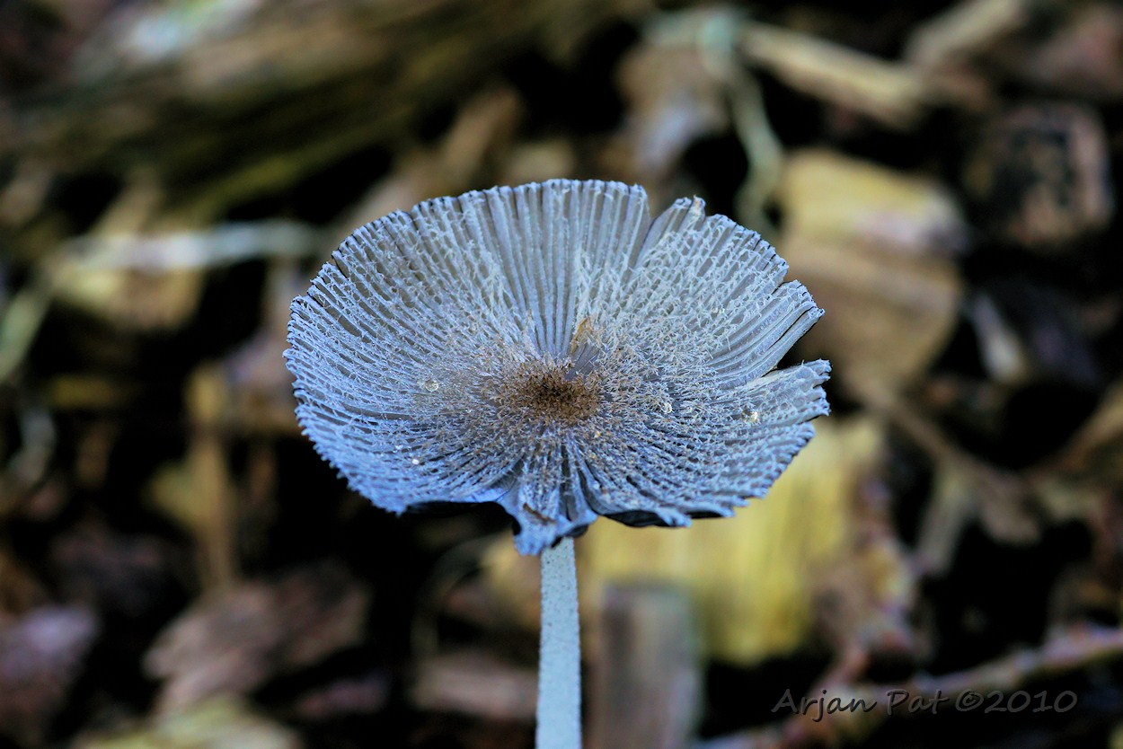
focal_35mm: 158
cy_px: 374
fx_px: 4914
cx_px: 562
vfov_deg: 8.7
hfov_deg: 13.0
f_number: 9
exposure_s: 1/25
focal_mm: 105
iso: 200
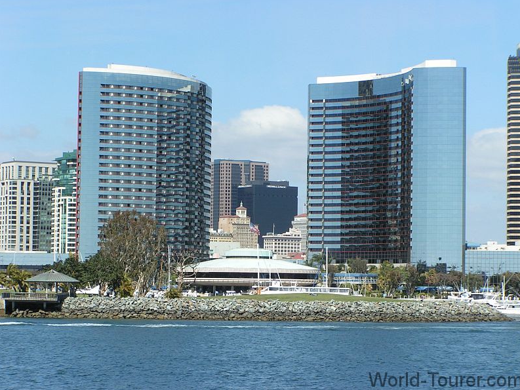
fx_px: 1728
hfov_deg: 17.1
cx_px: 261
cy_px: 195
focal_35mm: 115
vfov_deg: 12.9
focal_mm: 17.4
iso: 50
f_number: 6.3
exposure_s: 1/400
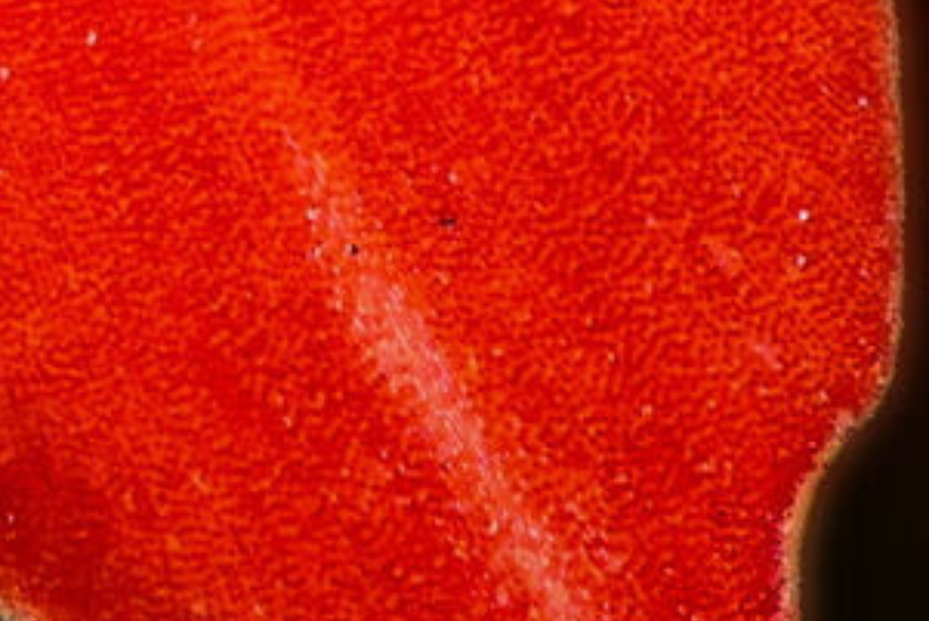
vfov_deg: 1.1
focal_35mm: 1250
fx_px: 32271
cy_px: -1387
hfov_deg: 1.6
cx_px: -1589
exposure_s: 1/250
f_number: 8
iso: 250
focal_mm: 105
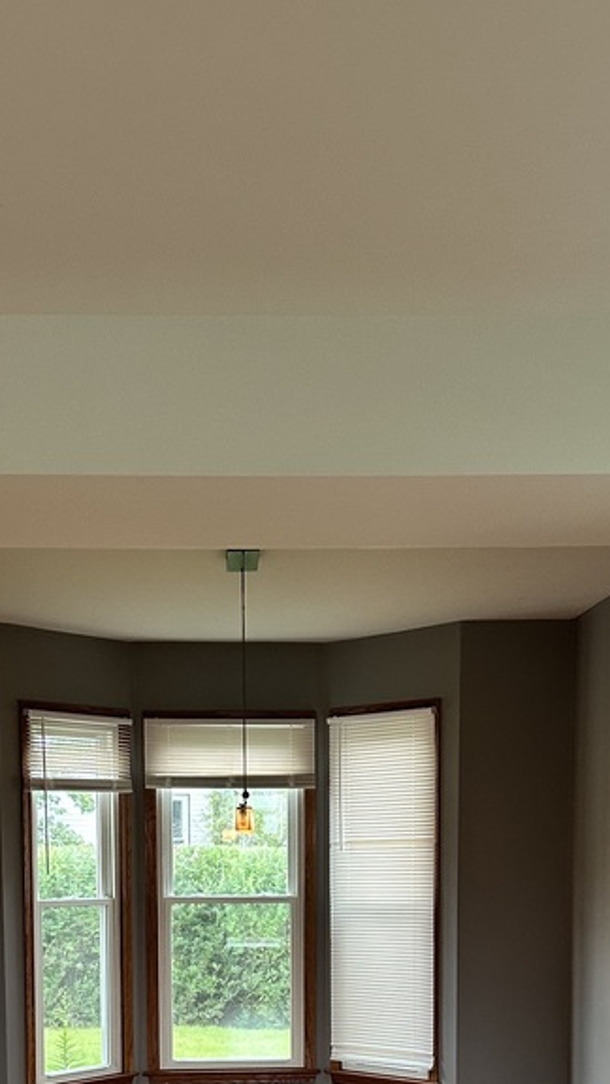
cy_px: 952
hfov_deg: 24.4
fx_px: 1409
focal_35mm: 49
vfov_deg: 39.4
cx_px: 262
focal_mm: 6.86
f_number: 1.78
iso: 250
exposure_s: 1/60
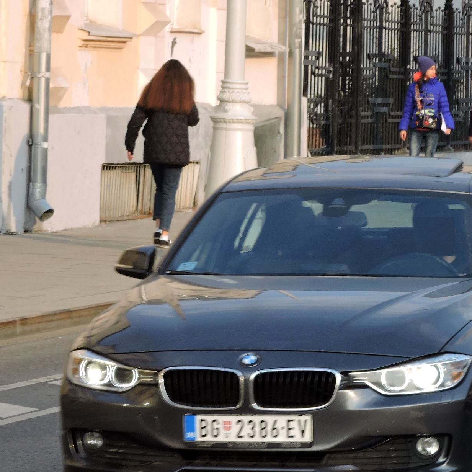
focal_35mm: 215
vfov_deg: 8.1
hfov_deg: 8.1
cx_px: 341
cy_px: 263
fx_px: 3317
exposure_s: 1/160
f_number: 5.2
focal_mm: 26.9
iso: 100
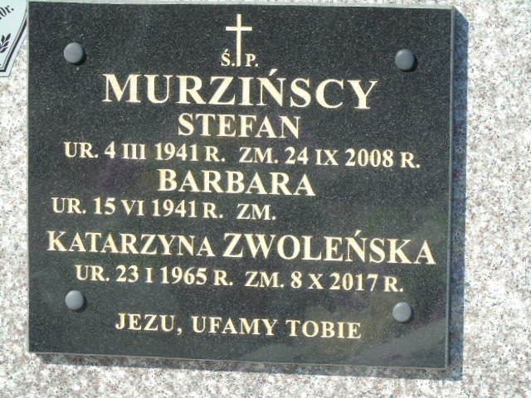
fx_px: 3252
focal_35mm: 212
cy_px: 199
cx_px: 266
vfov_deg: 7.0
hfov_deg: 9.3
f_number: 4.7
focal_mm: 38
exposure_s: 1/200
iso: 80
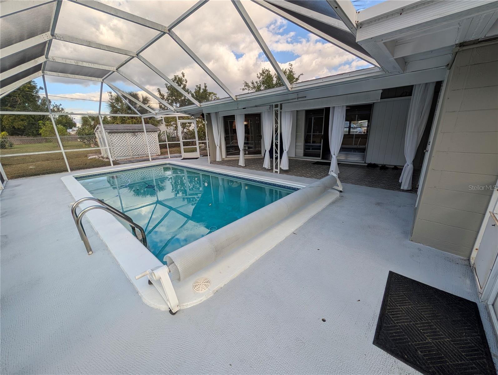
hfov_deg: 110.5
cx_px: 249
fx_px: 173
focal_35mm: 12
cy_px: 188
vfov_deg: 94.6
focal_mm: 2.02
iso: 67
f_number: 1.7
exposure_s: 1/1541
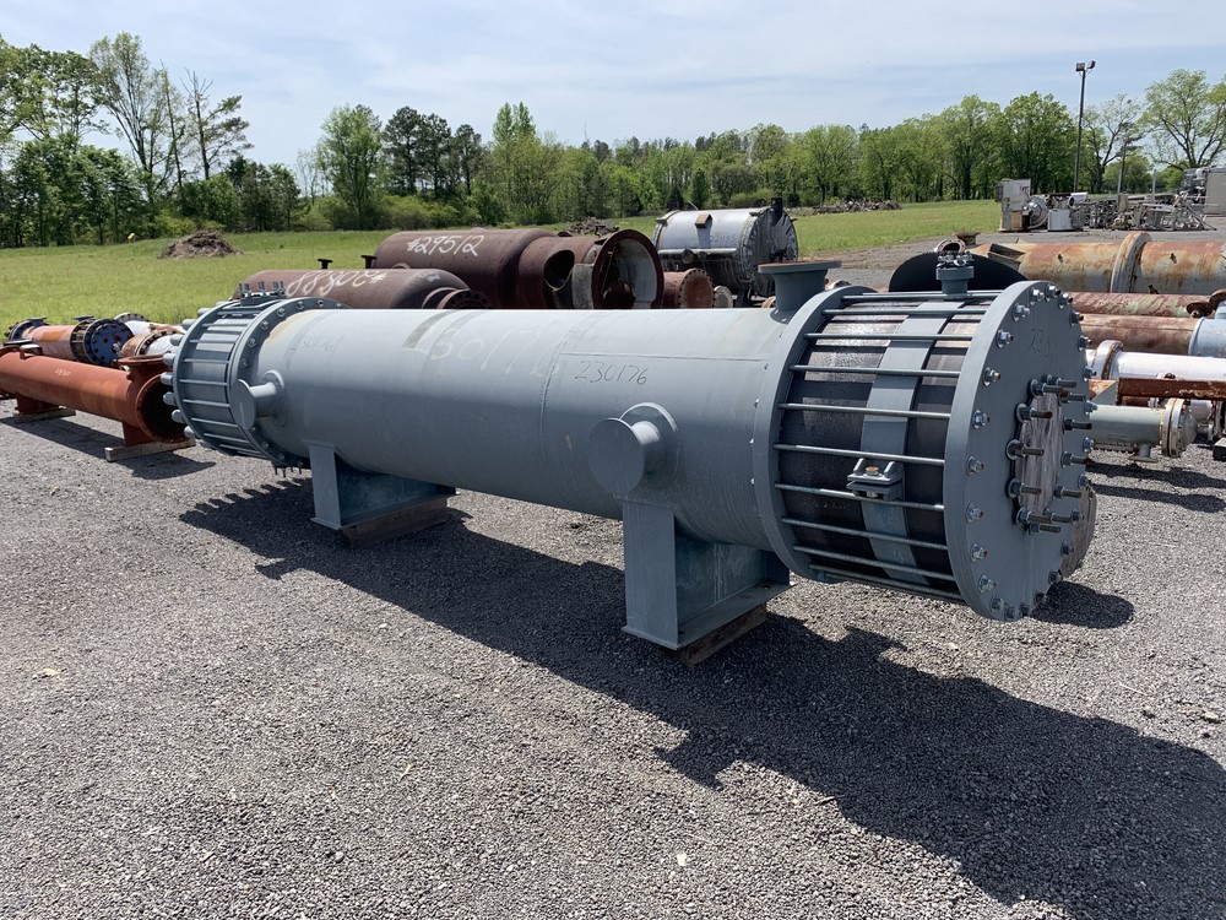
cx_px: 613
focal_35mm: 26
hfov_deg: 67.3
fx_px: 921
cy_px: 460
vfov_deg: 53.1
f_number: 1.8
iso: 25
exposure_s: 1/1880
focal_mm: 4.25
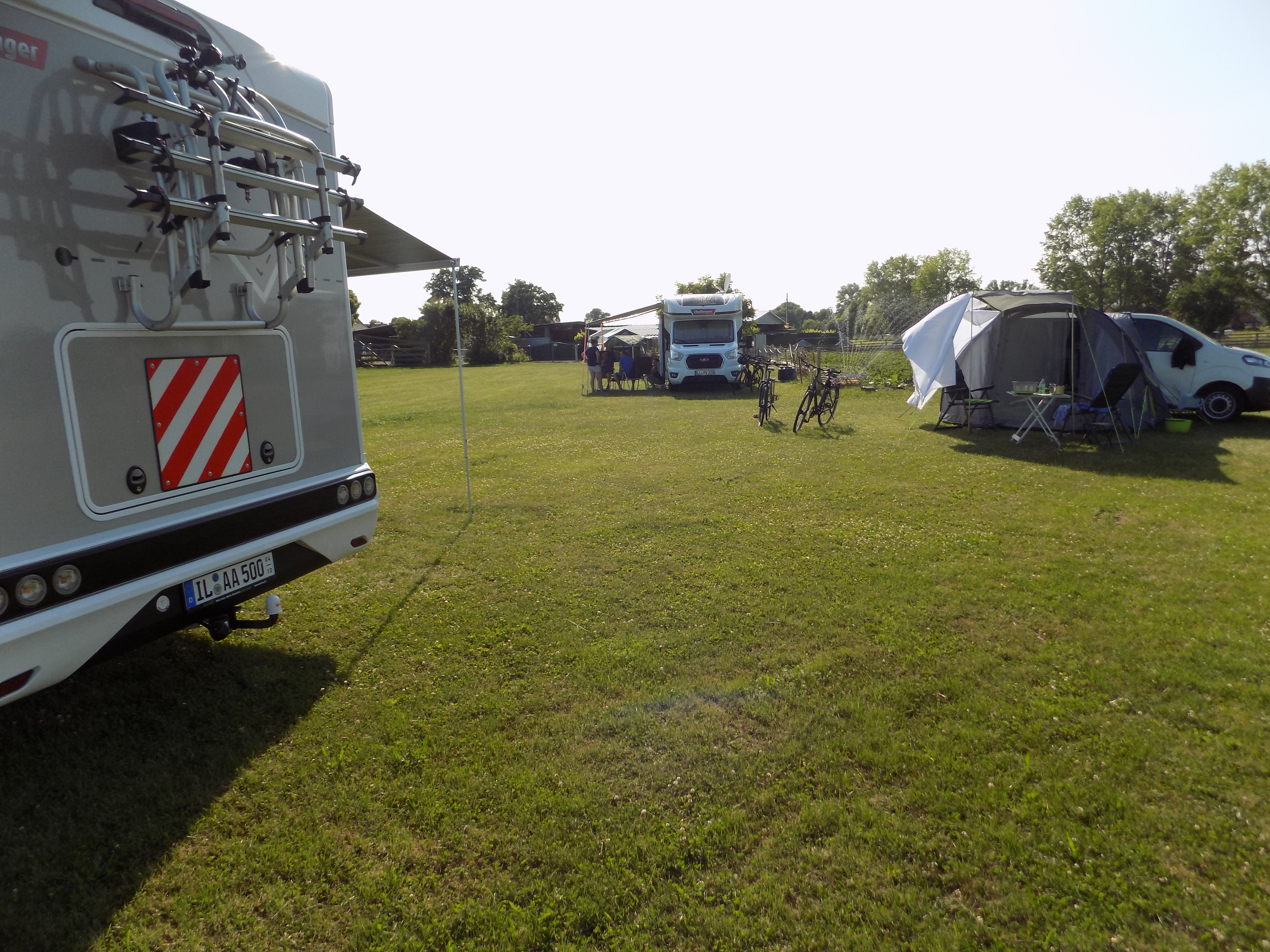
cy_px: 476
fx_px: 844
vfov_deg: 58.9
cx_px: 635
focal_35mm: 23
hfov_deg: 73.9
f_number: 3.1
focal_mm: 4
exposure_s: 1/800
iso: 80
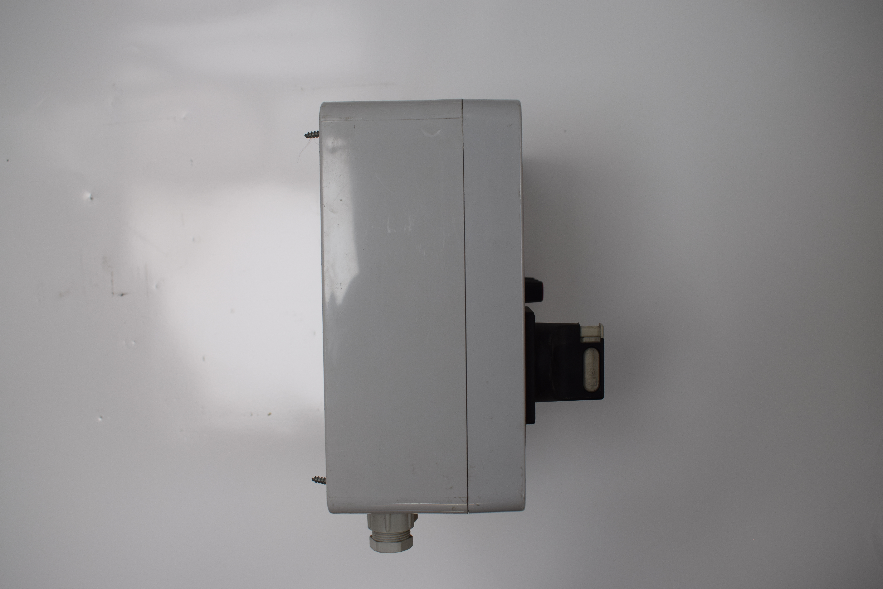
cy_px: 294
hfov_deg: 53.1
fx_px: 883
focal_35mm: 36
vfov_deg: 36.9
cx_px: 442
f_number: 6.3
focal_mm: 24
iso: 400
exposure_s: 1/160
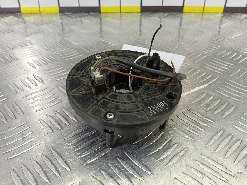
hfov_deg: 73.9
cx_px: 124
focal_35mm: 23
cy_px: 92
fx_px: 164
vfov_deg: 58.9
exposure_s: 1/50
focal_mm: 4.11
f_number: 1.6
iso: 144
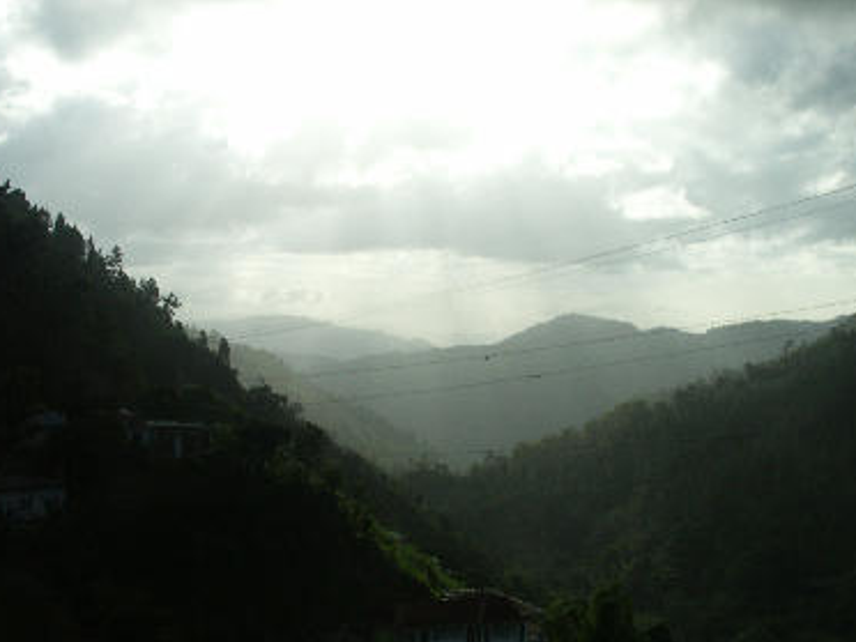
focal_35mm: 53
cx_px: 418
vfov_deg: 27.4
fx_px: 1311
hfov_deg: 36.2
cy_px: 421
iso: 100
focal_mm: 9.69
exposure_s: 1/500
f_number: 8
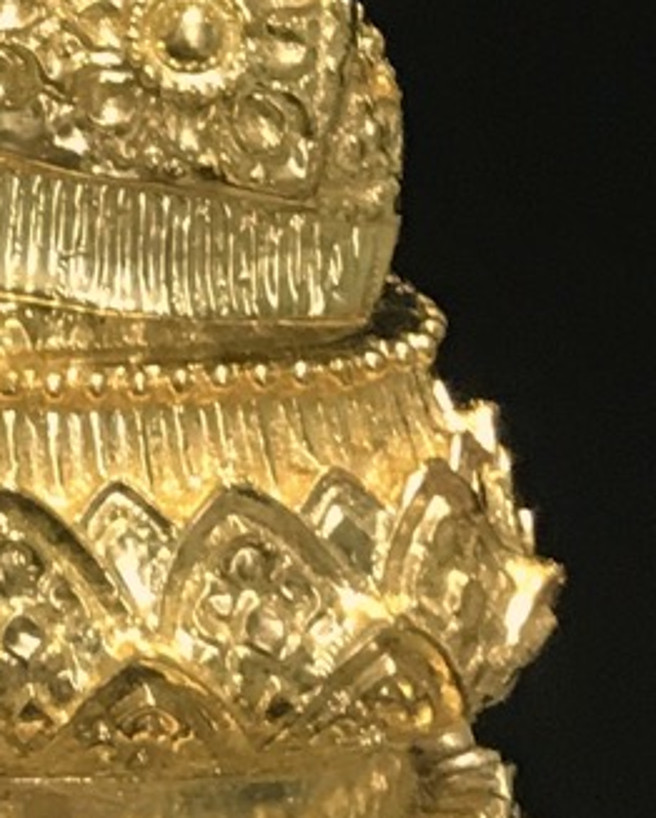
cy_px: -325
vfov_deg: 10.9
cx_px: -646
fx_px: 4146
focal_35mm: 171
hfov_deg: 8.6
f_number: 1.8
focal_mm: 3.99
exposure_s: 1/17
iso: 50
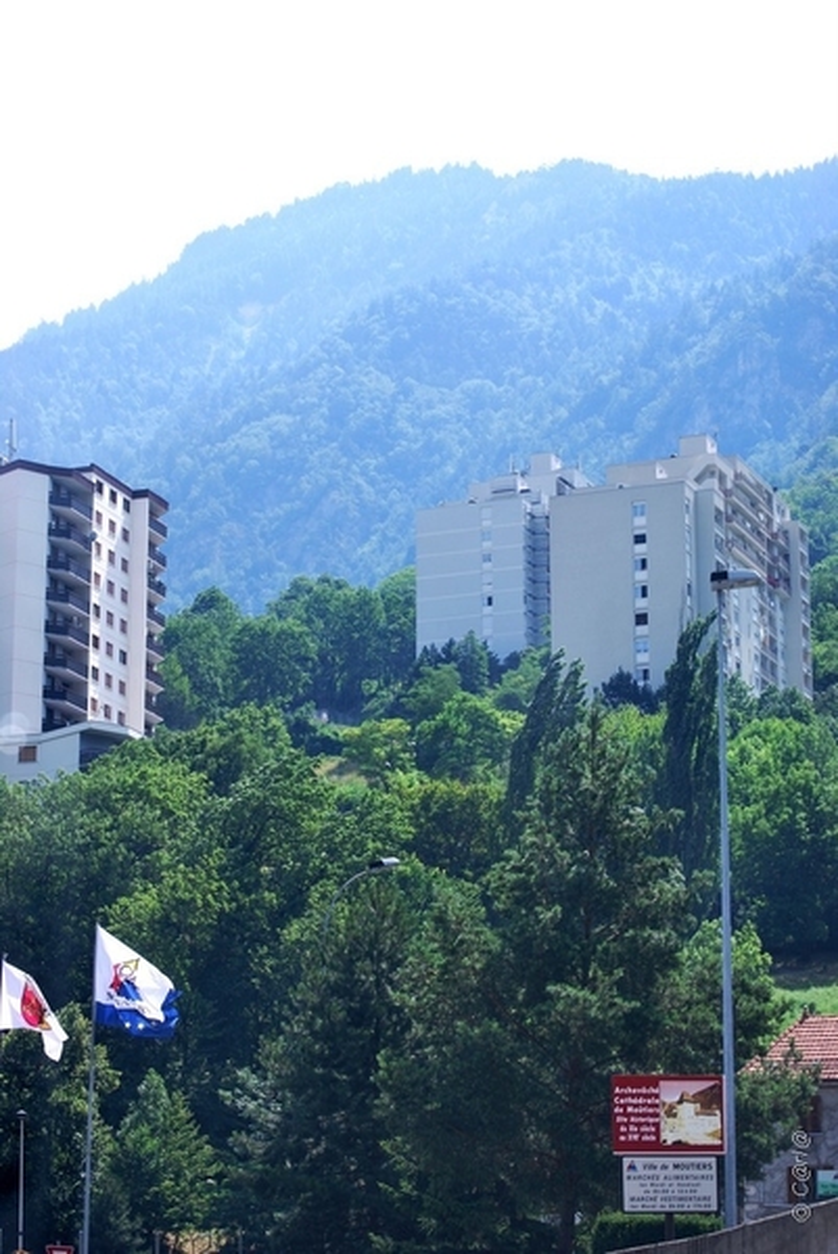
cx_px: 419
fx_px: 2875
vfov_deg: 24.6
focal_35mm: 82
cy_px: 627
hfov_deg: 16.6
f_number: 6.3
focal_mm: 55
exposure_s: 1/160
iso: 100
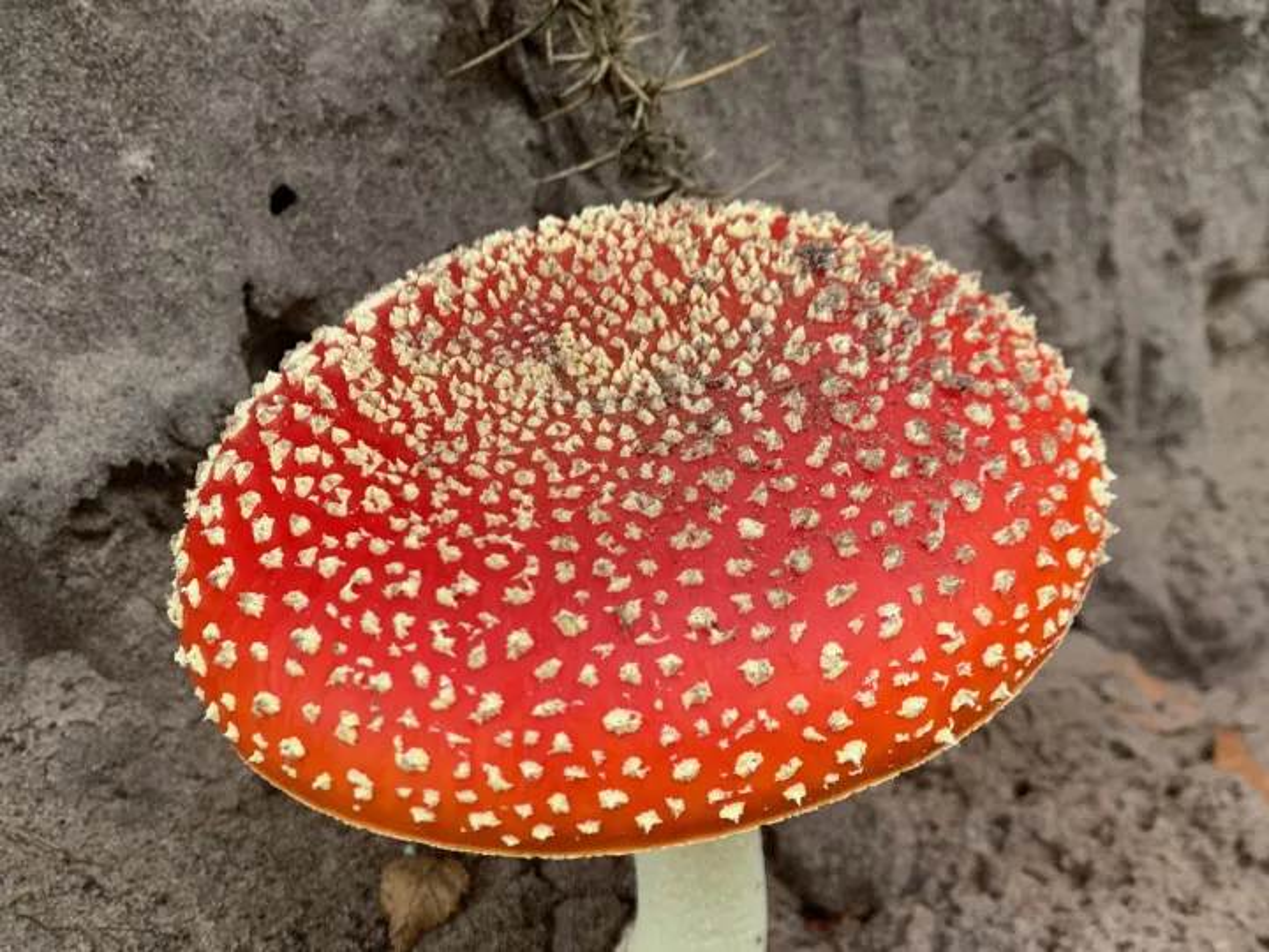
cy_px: 476
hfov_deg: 67.3
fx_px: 953
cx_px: 634
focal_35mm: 26
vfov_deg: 53.1
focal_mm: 4.25
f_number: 1.8
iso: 64
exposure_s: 1/121
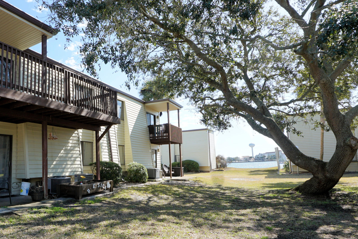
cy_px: 146
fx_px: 239
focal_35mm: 24
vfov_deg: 52.7
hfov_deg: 71.0
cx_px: 112
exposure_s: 1/160
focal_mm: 10
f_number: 6.3
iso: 100
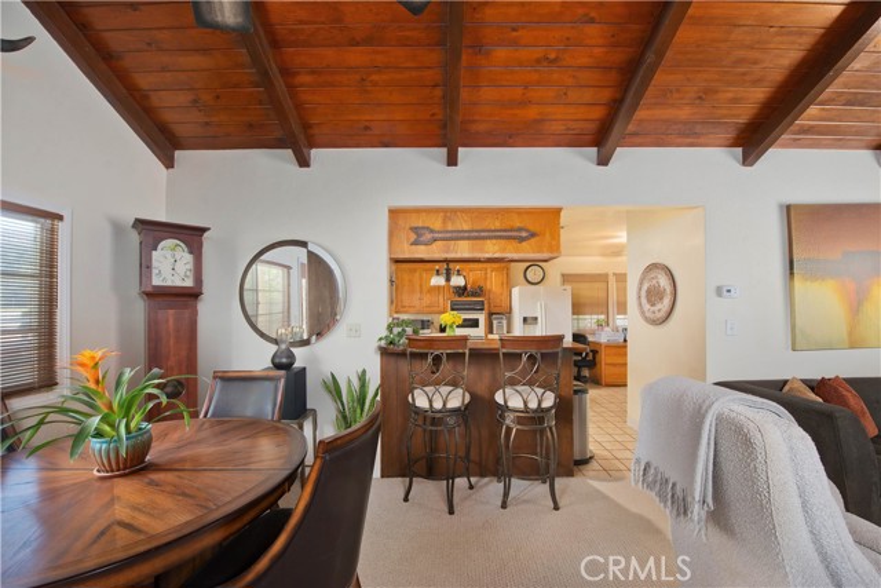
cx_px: 440
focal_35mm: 14
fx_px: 343
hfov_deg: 104.2
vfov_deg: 81.2
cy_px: 294
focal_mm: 14
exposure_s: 1/60
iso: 400
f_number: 5.6
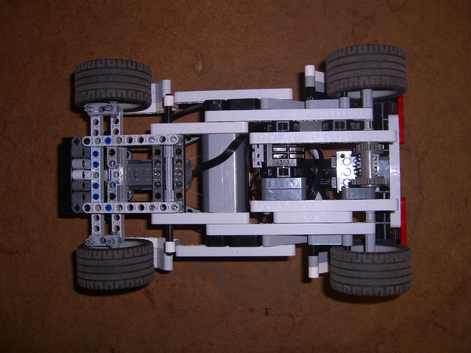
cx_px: 236
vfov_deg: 37.7
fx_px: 517
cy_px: 176
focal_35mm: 38
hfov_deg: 49.0
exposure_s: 1/60
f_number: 2.8
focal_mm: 7.9
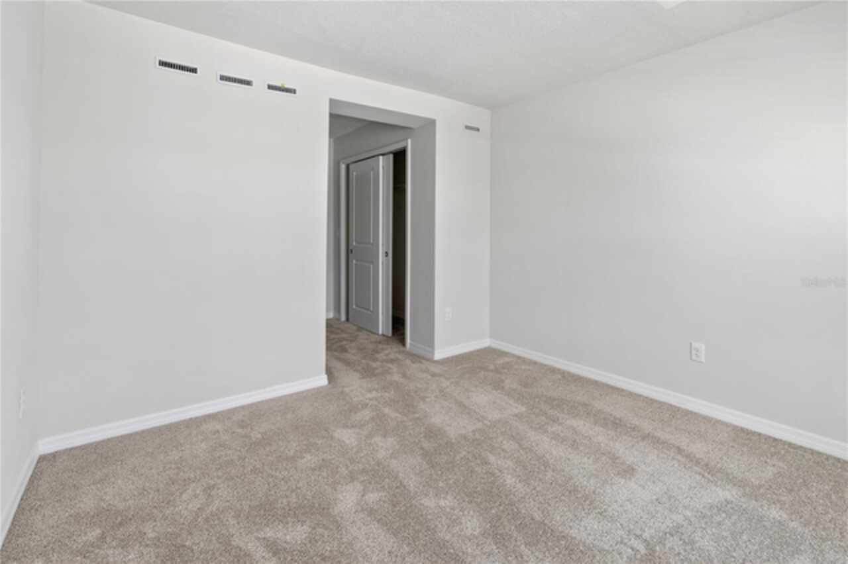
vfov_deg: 73.7
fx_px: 377
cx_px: 424
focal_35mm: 16
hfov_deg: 96.8
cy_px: 282
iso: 100
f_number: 9
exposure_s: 1/6
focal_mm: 16
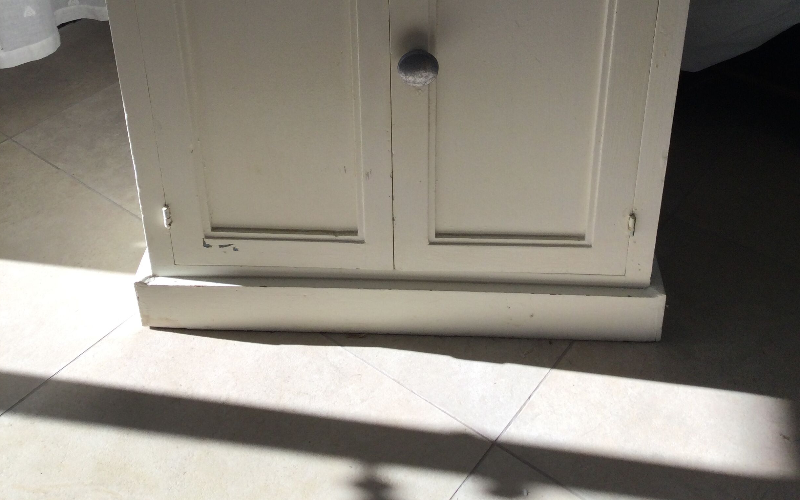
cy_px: -11
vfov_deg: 27.4
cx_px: 399
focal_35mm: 44
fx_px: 959
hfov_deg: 45.3
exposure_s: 1/440
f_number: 2.4
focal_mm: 3.3
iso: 25
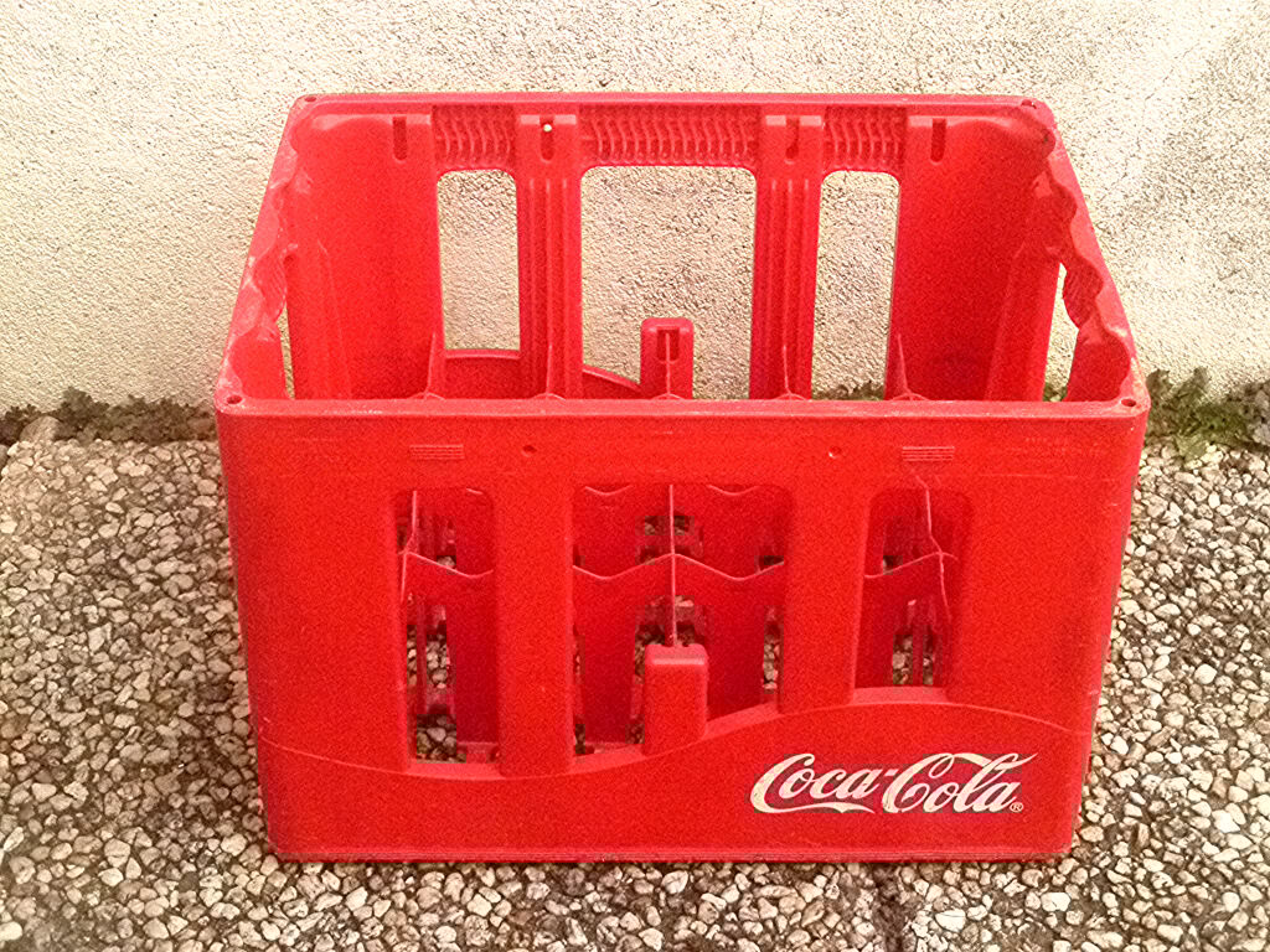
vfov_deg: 25.7
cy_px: 476
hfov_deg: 33.8
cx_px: 635
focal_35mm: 57
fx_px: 2091
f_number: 4
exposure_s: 1/1000
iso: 1600
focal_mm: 10.2
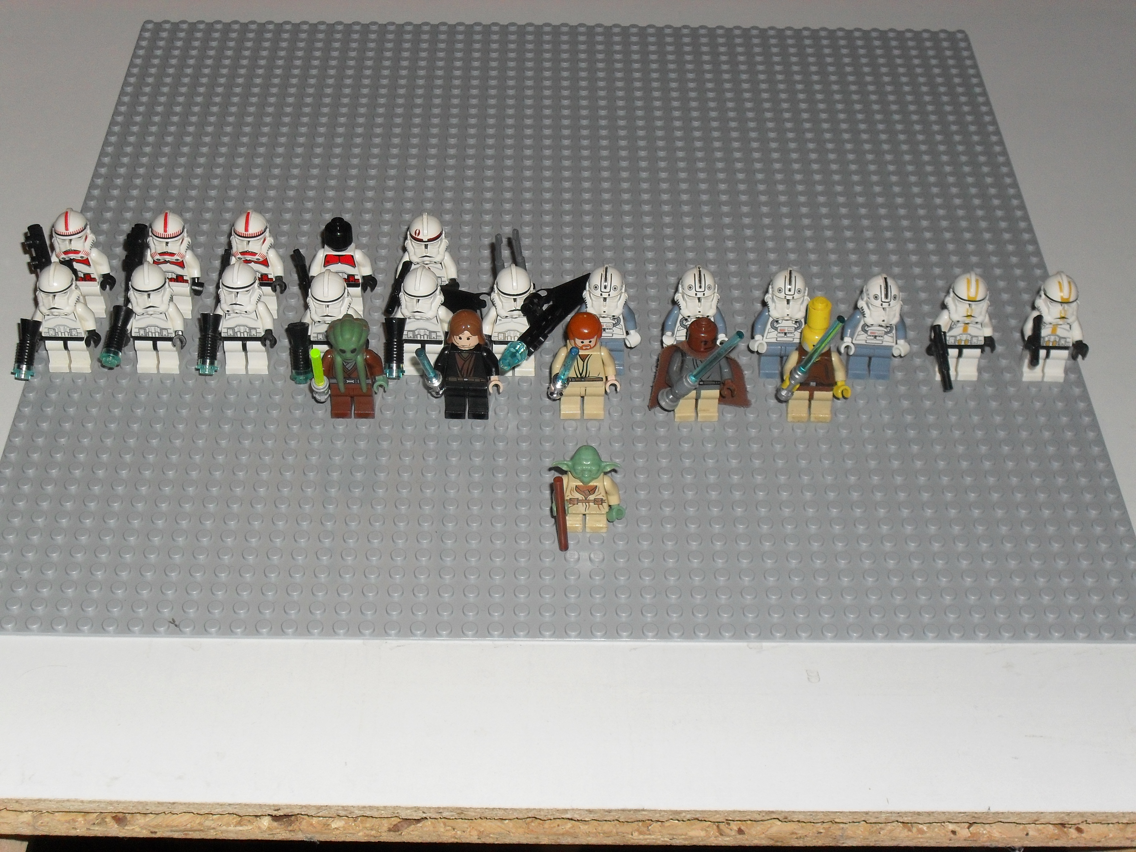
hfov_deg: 33.8
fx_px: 1871
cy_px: 426
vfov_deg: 25.7
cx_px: 568
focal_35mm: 57
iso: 200
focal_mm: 10.1
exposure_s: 1/60
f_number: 4.3
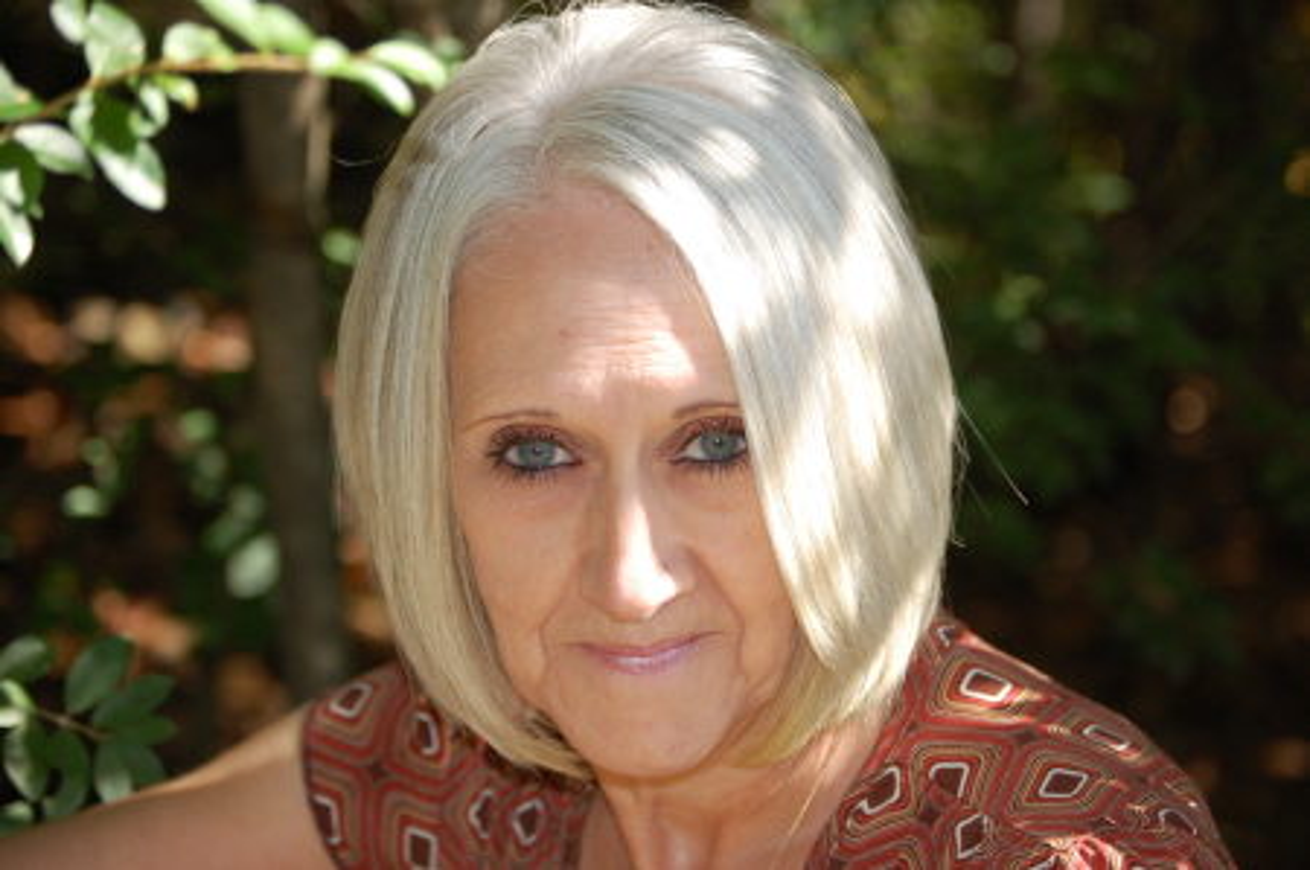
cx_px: 655
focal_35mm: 105
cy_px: 435
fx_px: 3817
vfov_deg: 13.0
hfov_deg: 19.5
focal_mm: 70
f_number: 5
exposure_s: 1/500
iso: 400
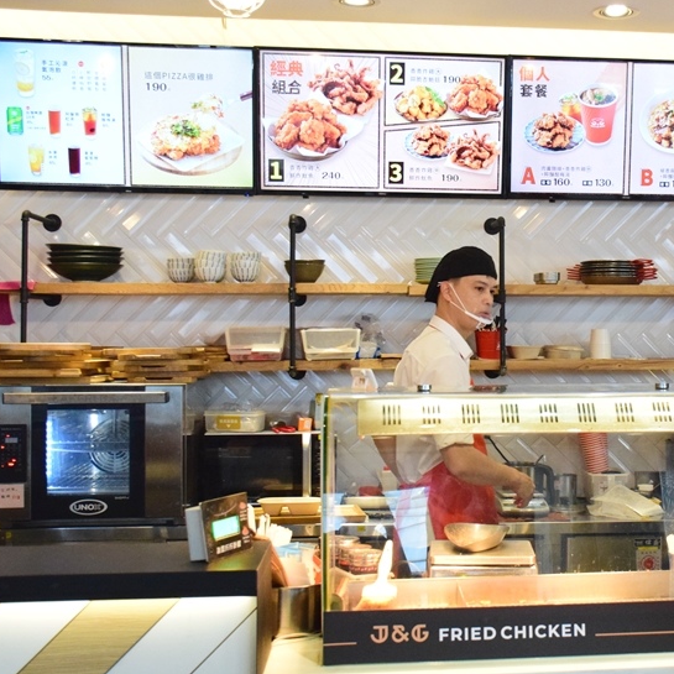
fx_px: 1185
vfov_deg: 31.8
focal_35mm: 54
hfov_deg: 31.0
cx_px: 540
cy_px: 326
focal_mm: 23
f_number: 5
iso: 4000
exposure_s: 1/160
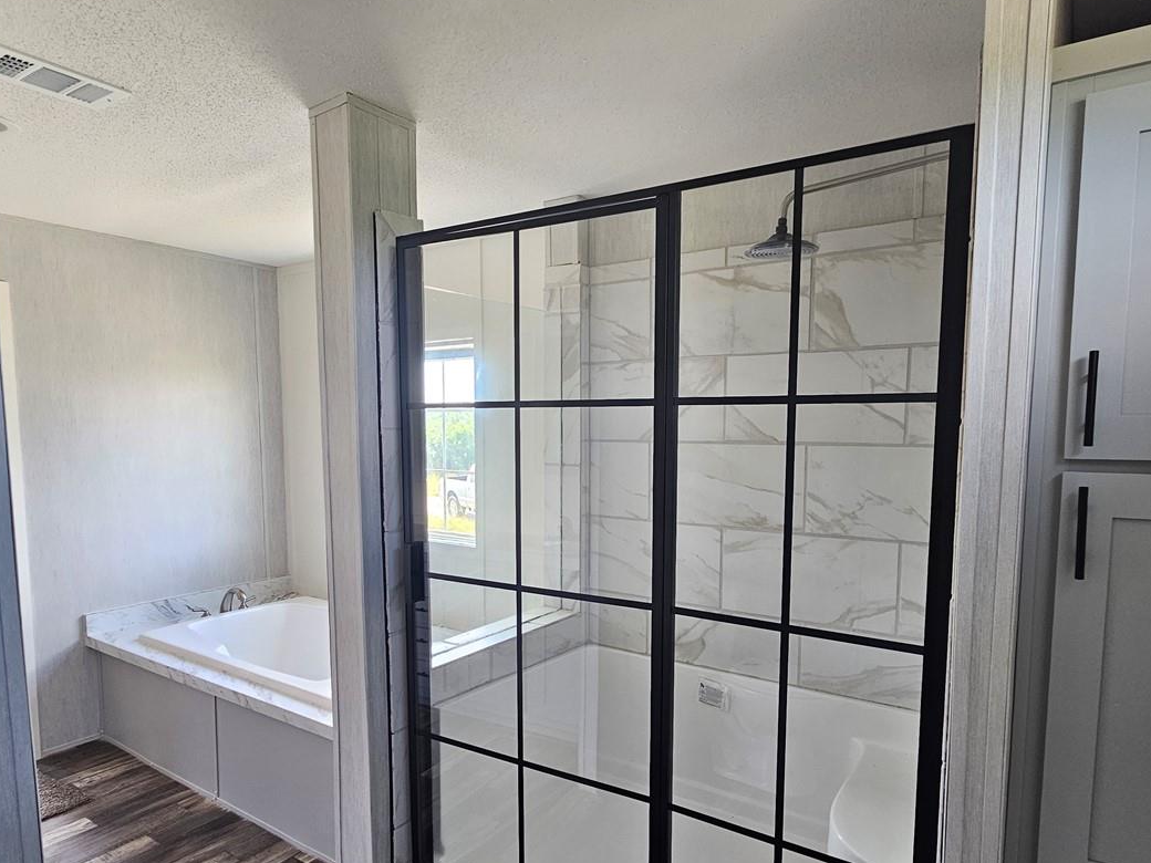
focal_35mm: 20
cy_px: 506
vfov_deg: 65.5
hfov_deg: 81.7
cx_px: 592
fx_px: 665
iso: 100
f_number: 2.2
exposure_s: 1/60
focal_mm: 2.2
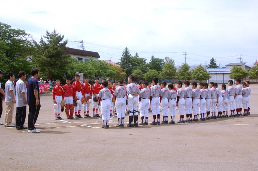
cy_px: 86
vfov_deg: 28.0
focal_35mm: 48
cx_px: 129
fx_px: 344
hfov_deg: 41.1
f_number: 10
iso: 280
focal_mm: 32
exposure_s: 1/250
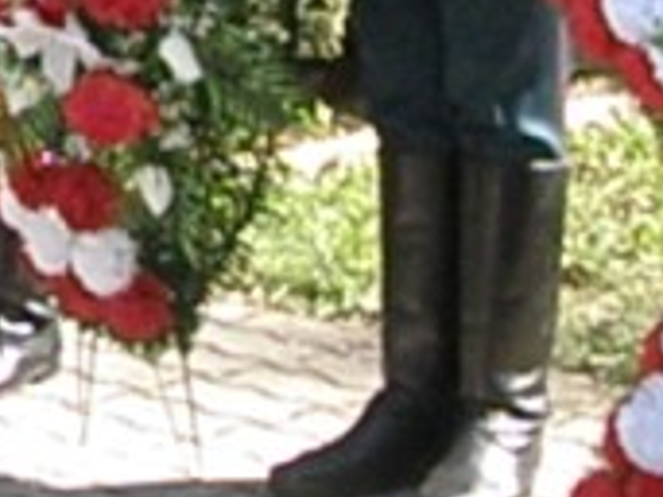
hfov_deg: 7.9
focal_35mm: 246
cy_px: -392
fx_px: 4708
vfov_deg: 5.9
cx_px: -275
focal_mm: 7.32
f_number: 3.5
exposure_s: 1/800
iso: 640
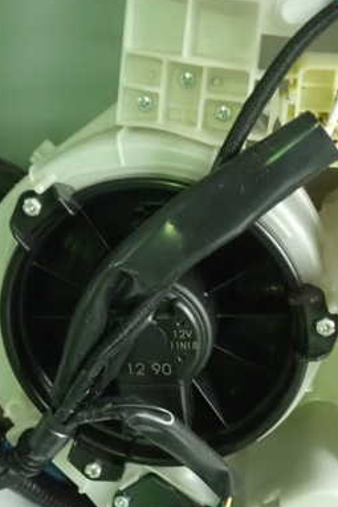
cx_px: 134
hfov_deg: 27.5
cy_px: 292
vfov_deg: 40.2
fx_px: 689
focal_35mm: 49
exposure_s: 1/30
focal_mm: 5.5
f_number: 2.3
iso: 1600
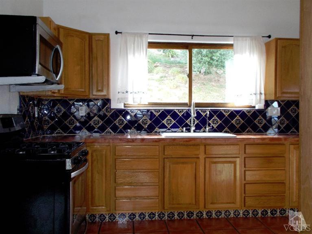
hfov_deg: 54.0
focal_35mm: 34
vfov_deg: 41.8
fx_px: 306
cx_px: 156
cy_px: 117
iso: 80
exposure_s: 1/25
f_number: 3.6
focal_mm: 6
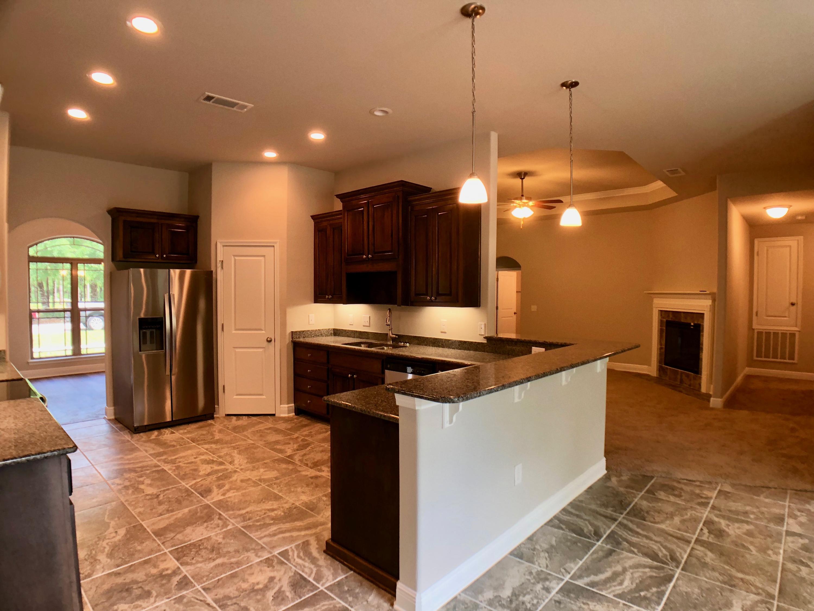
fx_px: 658
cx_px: 407
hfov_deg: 63.4
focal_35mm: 28
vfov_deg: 49.7
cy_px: 306
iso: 200
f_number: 1.8
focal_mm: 4
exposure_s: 1/60
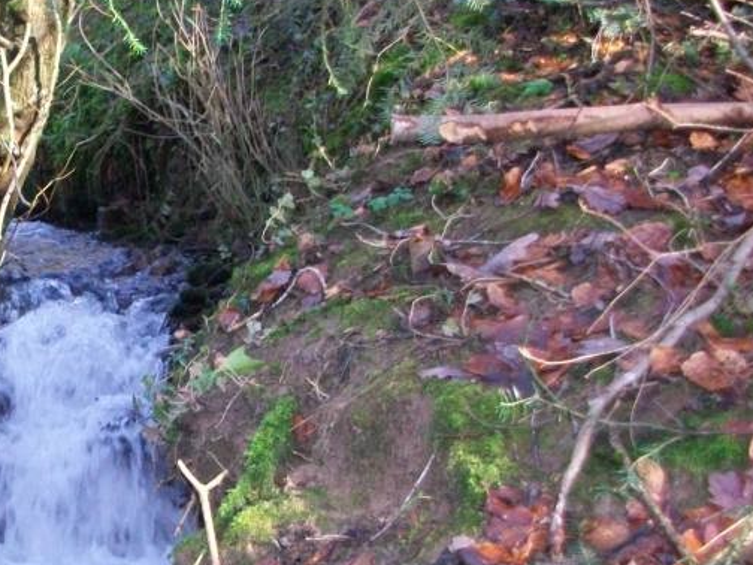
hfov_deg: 28.2
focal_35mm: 65
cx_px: 16
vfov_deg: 22.3
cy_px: 433
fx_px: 1414
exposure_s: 1/60
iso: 160
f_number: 2.8
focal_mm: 5.7
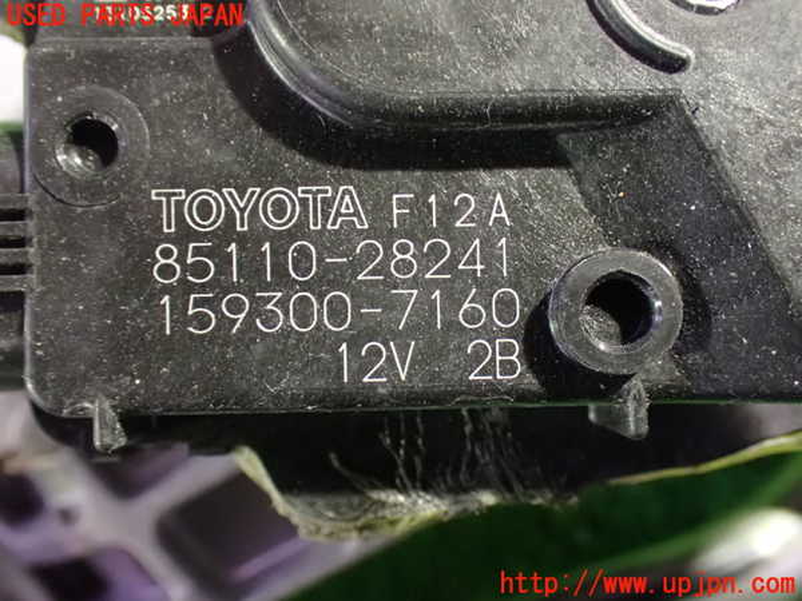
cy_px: 300
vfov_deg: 35.1
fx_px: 950
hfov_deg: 45.8
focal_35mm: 41
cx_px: 401
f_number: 2.8
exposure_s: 1/13
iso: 1600
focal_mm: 7.31
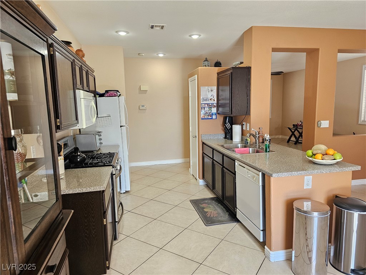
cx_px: 183
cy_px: 138
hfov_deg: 73.9
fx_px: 243
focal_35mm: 23
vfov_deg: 58.9
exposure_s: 1/120
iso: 320
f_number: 1.7
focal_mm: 6.3
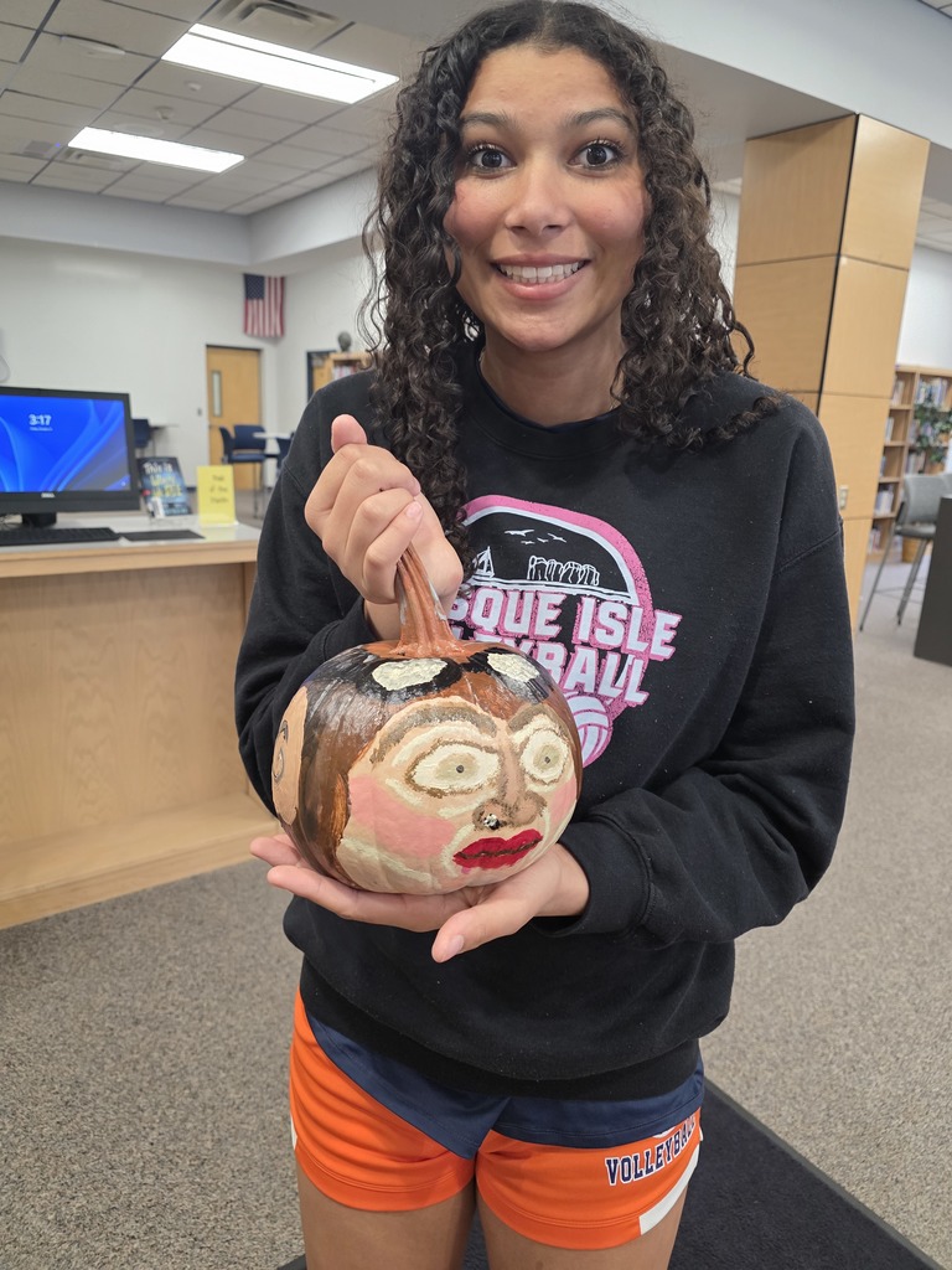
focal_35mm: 23
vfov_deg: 73.9
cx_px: 476
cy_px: 635
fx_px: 843
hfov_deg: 58.9
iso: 500
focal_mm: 6.3
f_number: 1.7
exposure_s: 1/120
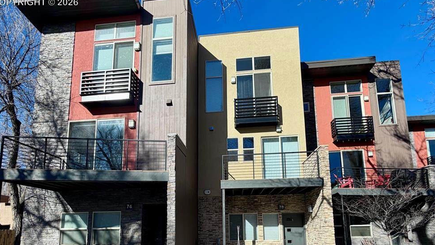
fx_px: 185
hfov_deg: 99.4
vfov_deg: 66.2
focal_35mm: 16
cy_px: 152
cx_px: 219
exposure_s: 1/770
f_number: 2.2
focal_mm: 2.22
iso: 20
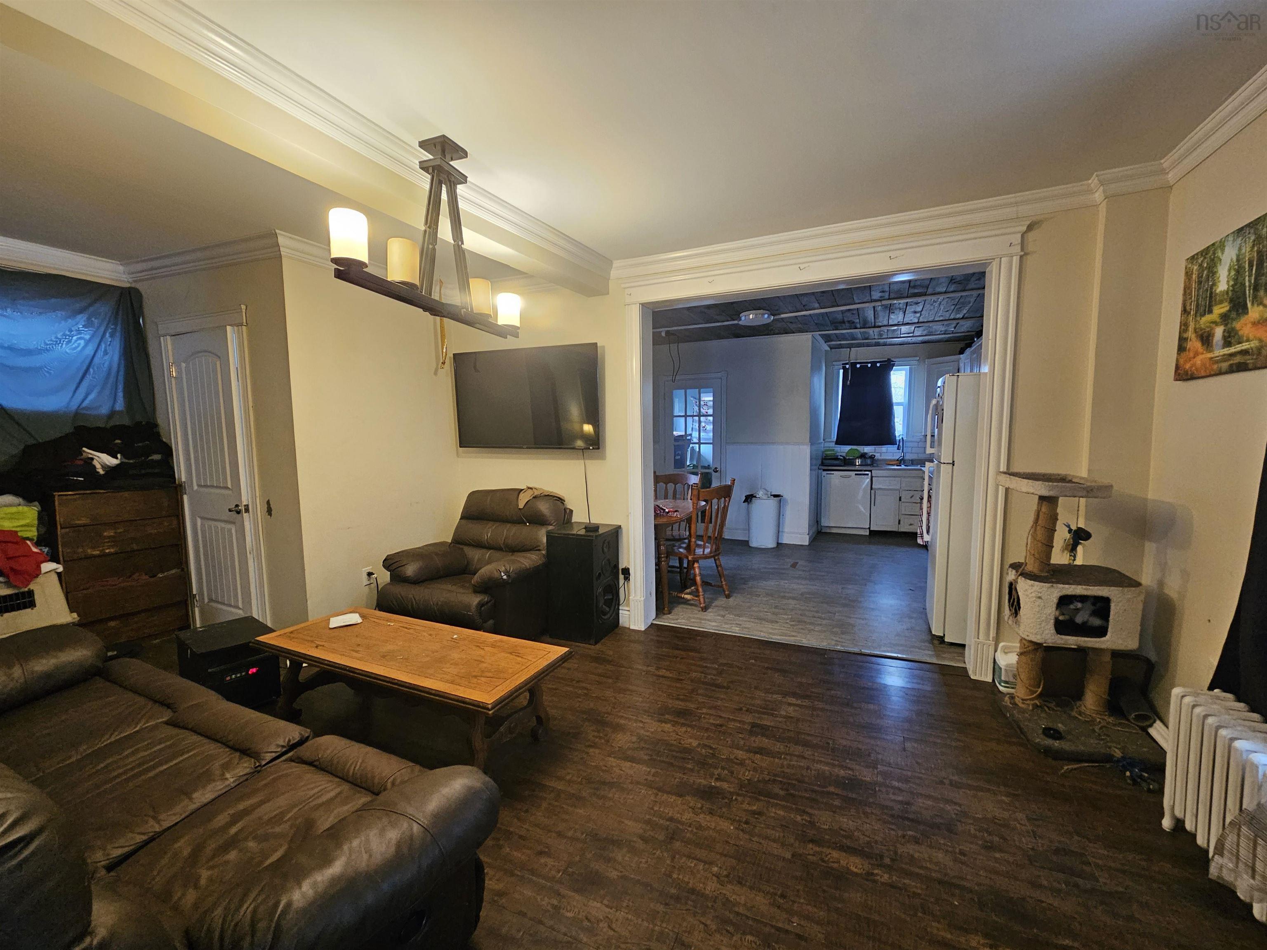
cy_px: 475
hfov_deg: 106.2
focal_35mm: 13
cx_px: 634
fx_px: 476
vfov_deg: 89.9
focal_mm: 2.2
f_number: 2.2
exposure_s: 1/40
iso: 320
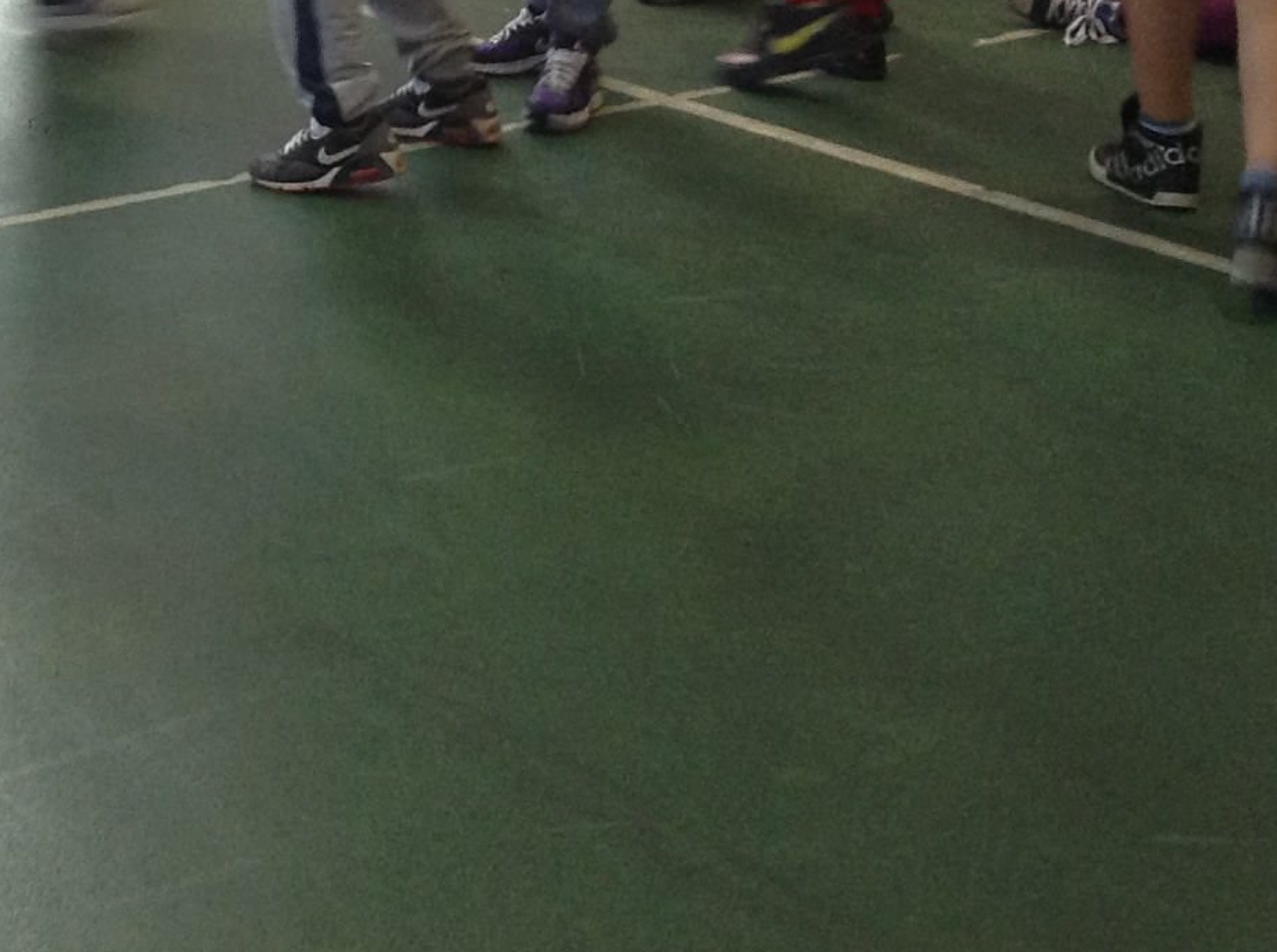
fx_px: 3388
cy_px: -103
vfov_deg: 15.6
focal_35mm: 92
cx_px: -16
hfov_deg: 20.6
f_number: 2.4
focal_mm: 3.3
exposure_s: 1/24
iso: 80
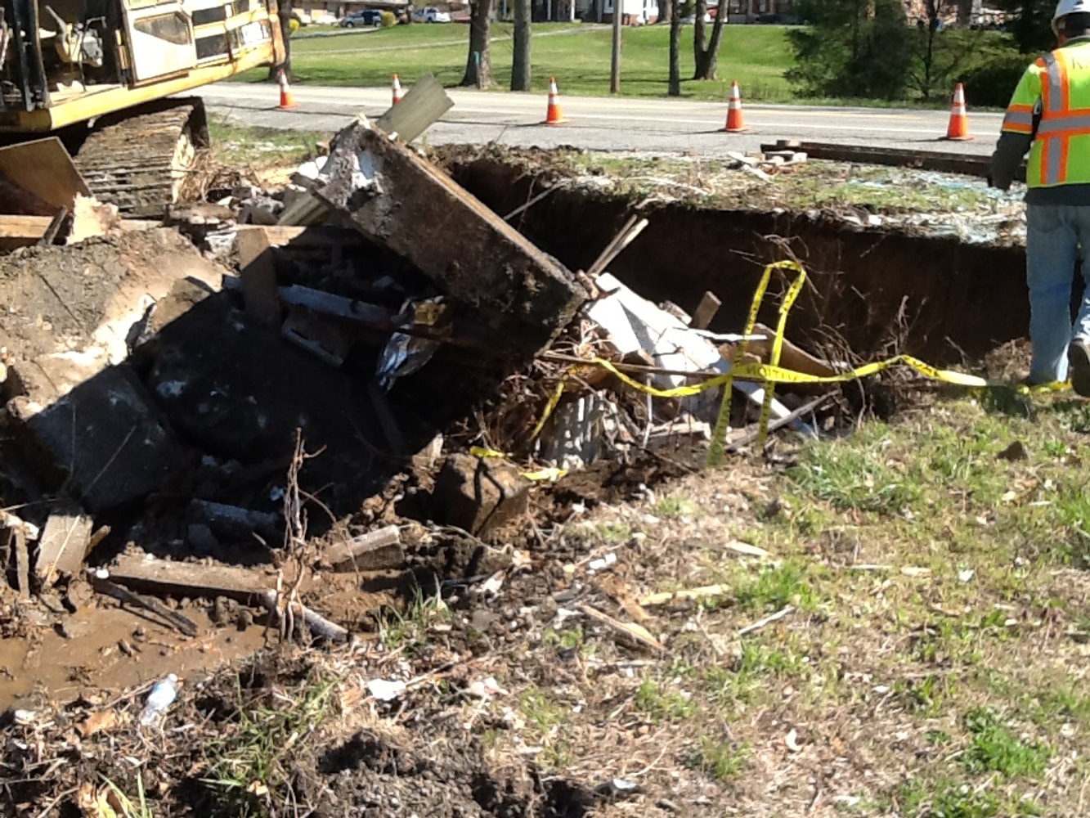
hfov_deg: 42.9
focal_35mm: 44
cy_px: 409
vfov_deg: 32.9
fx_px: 1386
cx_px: 545
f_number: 2.4
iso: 40
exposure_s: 1/524
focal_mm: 2.03
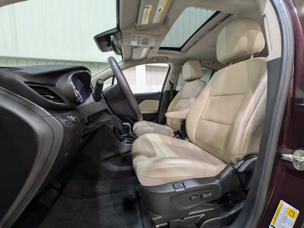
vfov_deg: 85.7
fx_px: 123
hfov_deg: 102.1
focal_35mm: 14
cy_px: 114
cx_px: 152
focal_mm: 1.83
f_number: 2.2
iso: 73
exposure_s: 1/24
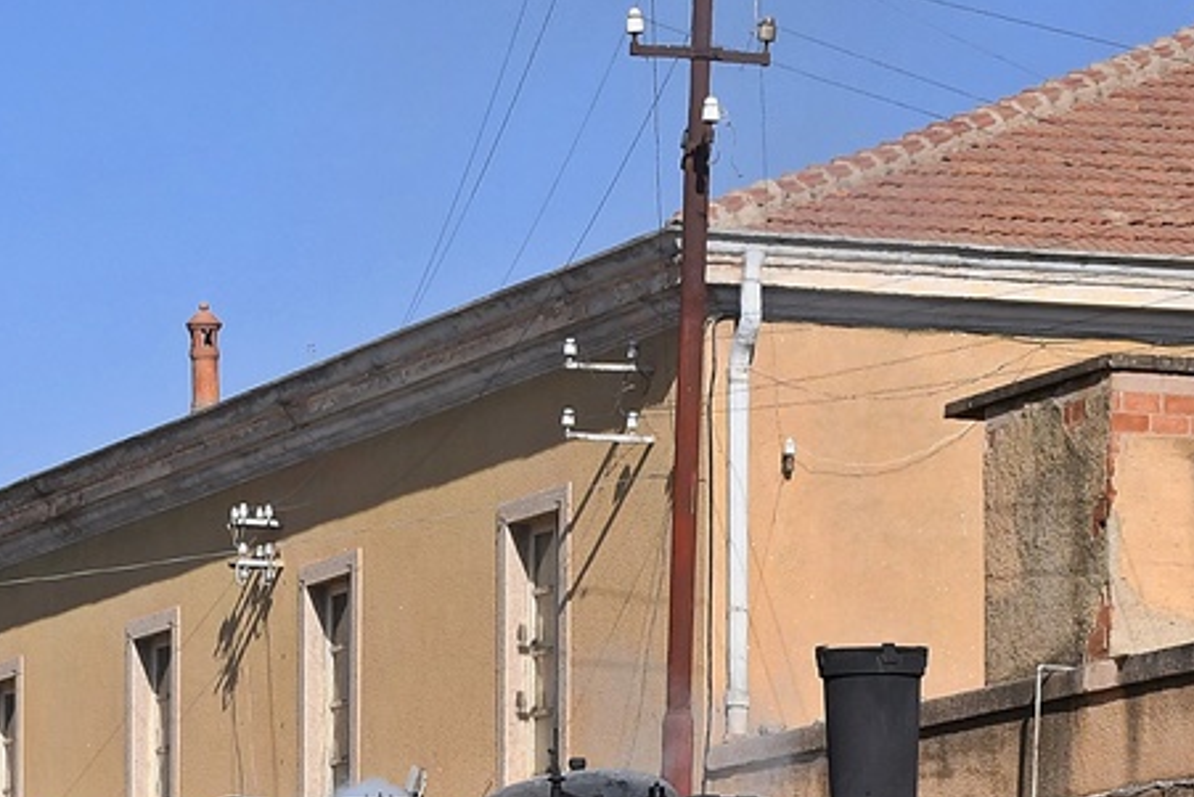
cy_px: 1143
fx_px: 6701
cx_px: 315
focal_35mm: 202
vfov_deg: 6.7
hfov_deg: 10.2
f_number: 8
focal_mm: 38
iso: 200
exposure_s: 1/800
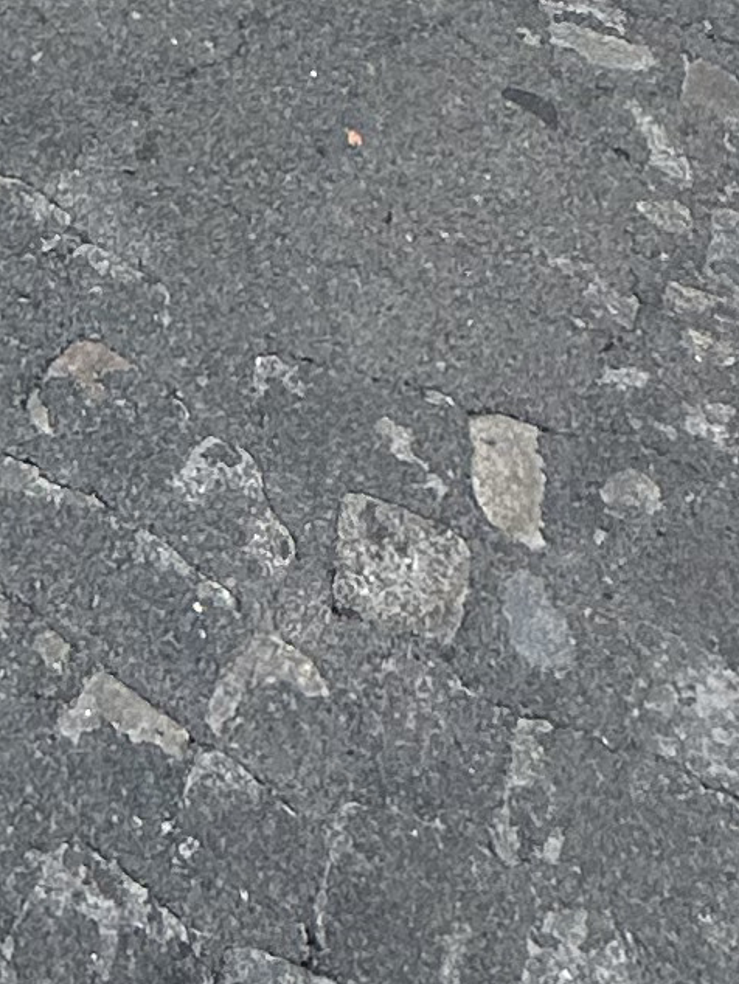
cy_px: -1034
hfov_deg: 16.0
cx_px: -127
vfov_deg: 16.3
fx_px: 2532
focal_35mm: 89
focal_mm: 2.22
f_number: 2.2
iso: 40
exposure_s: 1/109
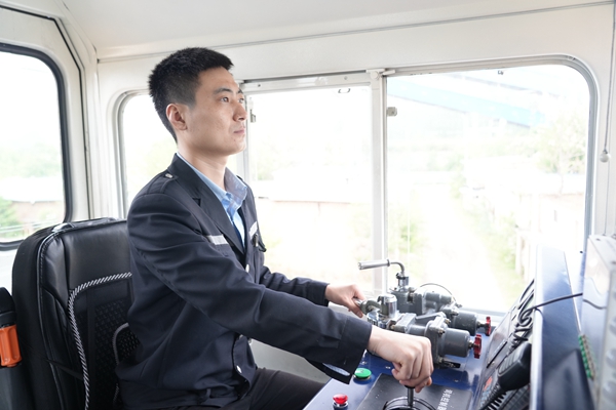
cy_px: 205
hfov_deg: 63.7
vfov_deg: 45.0
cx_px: 308
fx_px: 496
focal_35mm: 29
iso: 800
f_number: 4
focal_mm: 29
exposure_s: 1/60
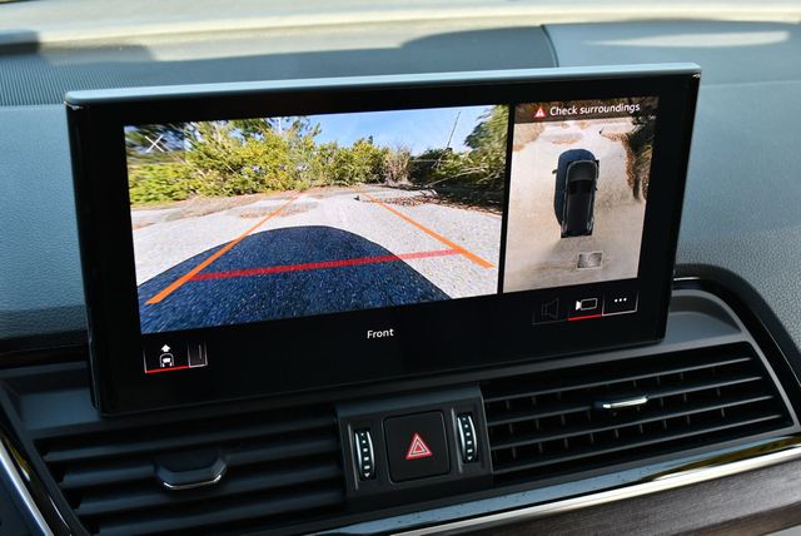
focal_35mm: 48
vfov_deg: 28.1
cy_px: 268
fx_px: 1069
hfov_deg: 41.1
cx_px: 400
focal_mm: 24
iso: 400
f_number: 4.5
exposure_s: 1/250
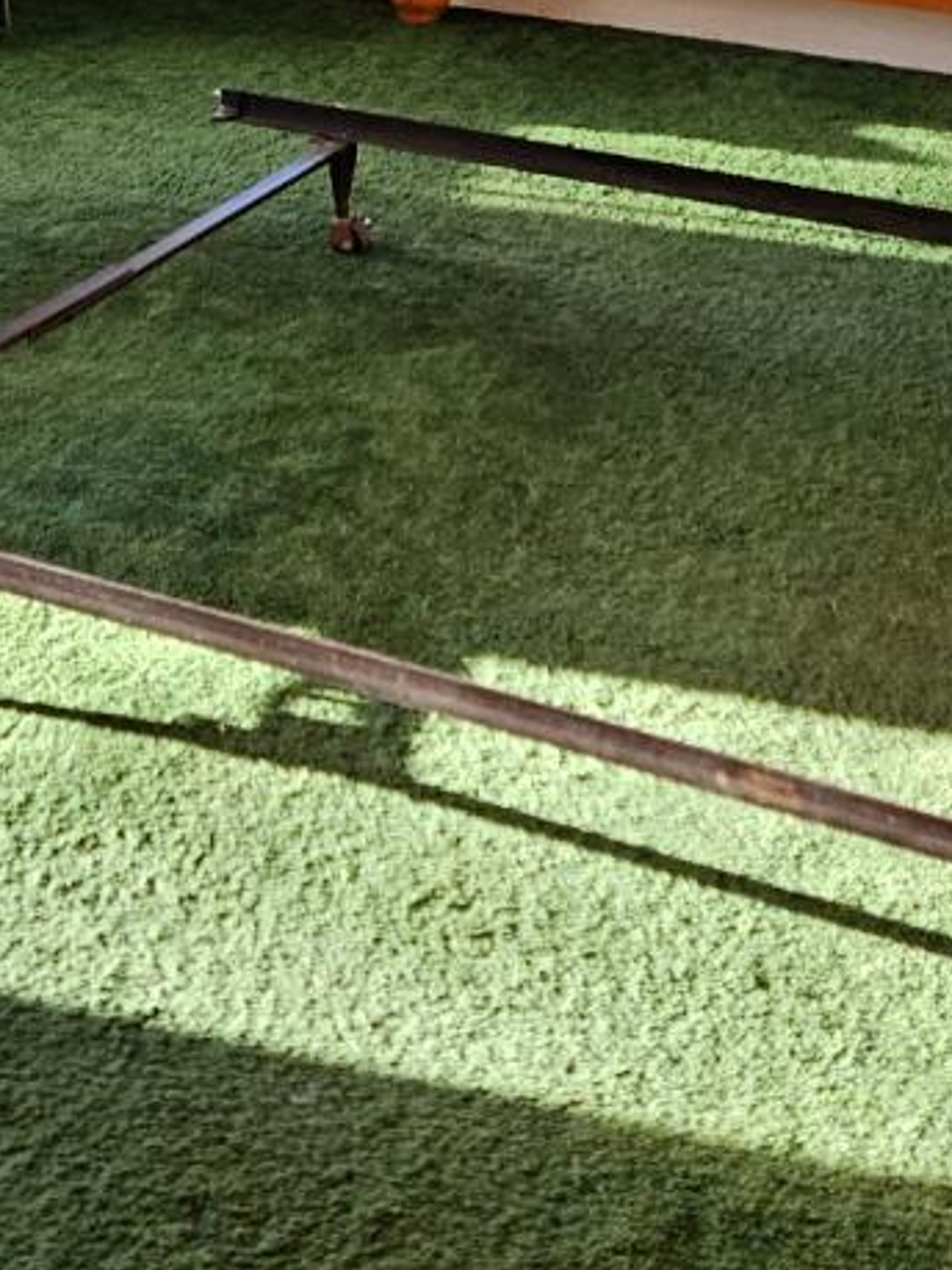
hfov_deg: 19.0
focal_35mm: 77
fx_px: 2825
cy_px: -357
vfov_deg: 22.7
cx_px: 257
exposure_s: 1/120
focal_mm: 5.4
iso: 50
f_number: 1.8
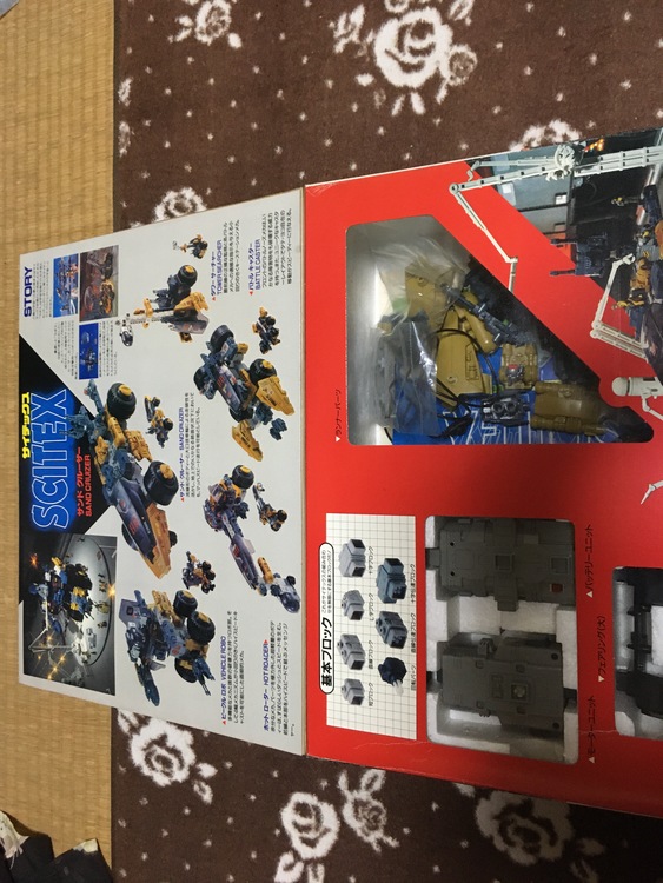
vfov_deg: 61.6
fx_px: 740
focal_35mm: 29
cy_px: 442
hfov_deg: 48.3
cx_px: 332
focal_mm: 4.15
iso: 200
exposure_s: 1/20
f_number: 2.2
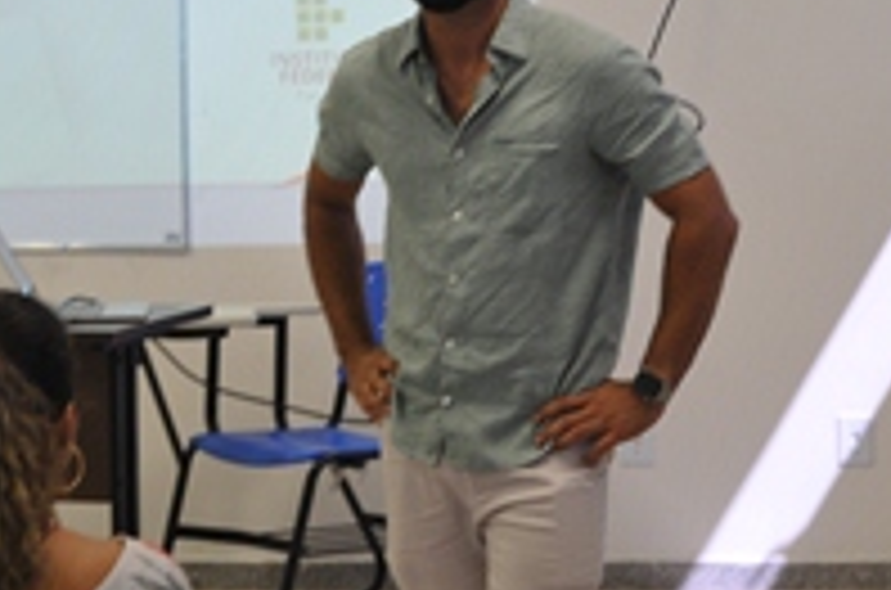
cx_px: 302
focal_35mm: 187
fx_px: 4620
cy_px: -50
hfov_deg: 11.0
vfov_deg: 7.3
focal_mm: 55
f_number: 5.6
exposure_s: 1/30
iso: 400
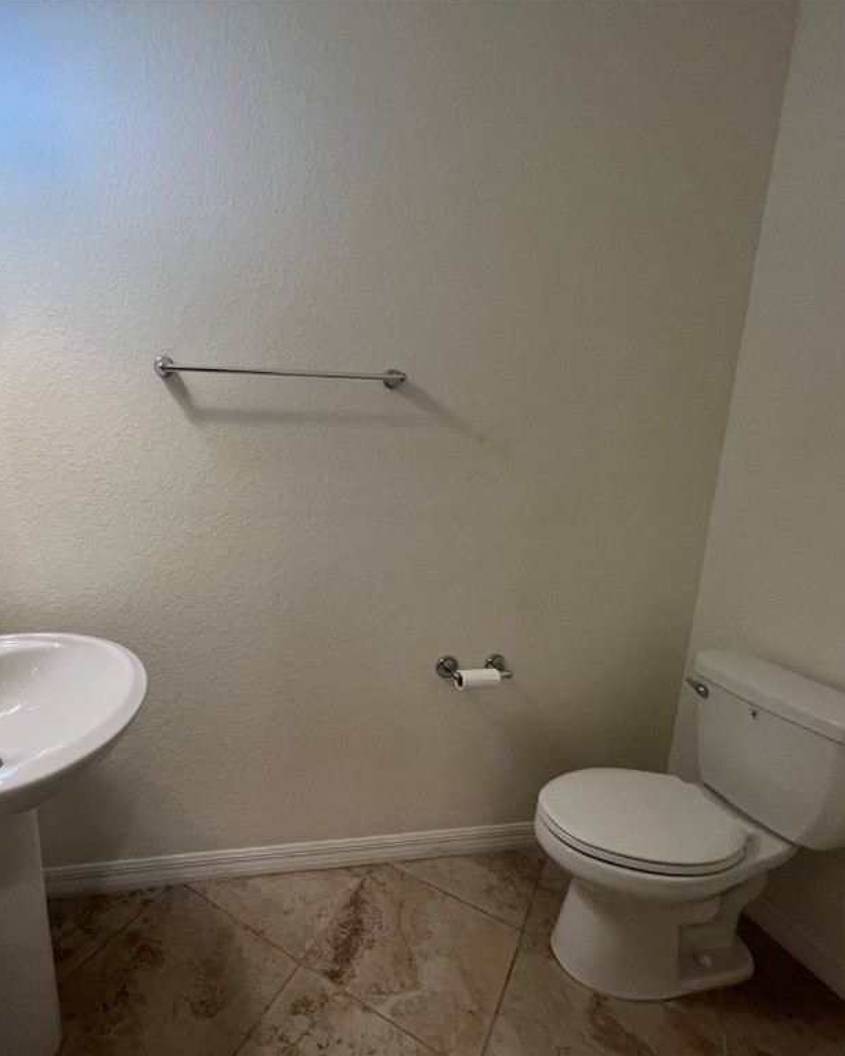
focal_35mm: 17
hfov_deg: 74.6
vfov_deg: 89.6
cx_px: 284
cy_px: 527
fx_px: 532
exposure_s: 1/120
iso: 80
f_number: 1.8
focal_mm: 1.57
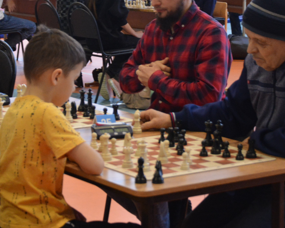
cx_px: 139
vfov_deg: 12.8
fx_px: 1012
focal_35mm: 120
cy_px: 60
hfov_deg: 16.0
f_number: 4.5
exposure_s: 1/50
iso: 1600
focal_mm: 40
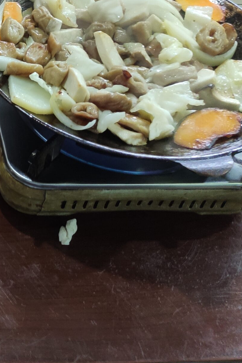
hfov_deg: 20.6
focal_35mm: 57
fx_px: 575
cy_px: 111
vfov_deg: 34.6
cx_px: -113
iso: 961
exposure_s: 1/30
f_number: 1.75
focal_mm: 4.77
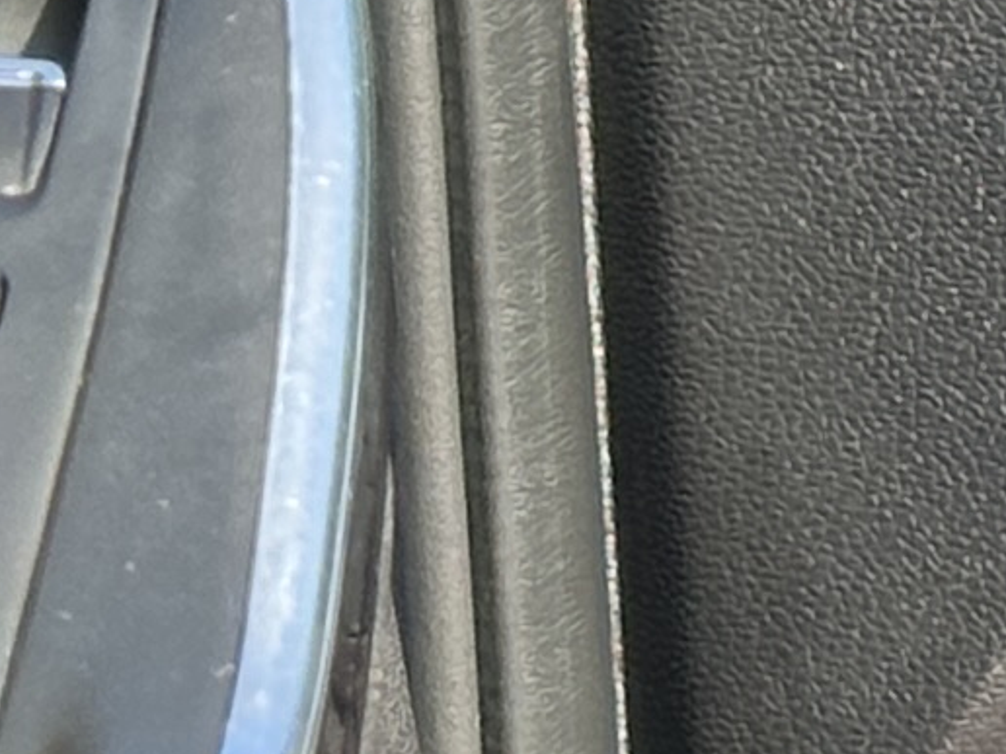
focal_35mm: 375
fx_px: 10898
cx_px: 3151
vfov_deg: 3.9
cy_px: -325
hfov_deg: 5.0
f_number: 1.78
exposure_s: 1/399
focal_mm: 6.86
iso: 64
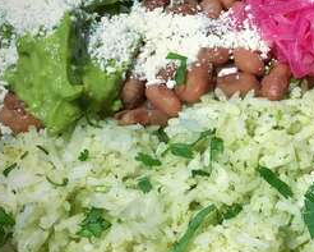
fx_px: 855
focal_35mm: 92
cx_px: 392
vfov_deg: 16.7
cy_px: 115
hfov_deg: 19.4
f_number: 2.2
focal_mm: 4.15
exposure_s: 1/4405
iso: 32
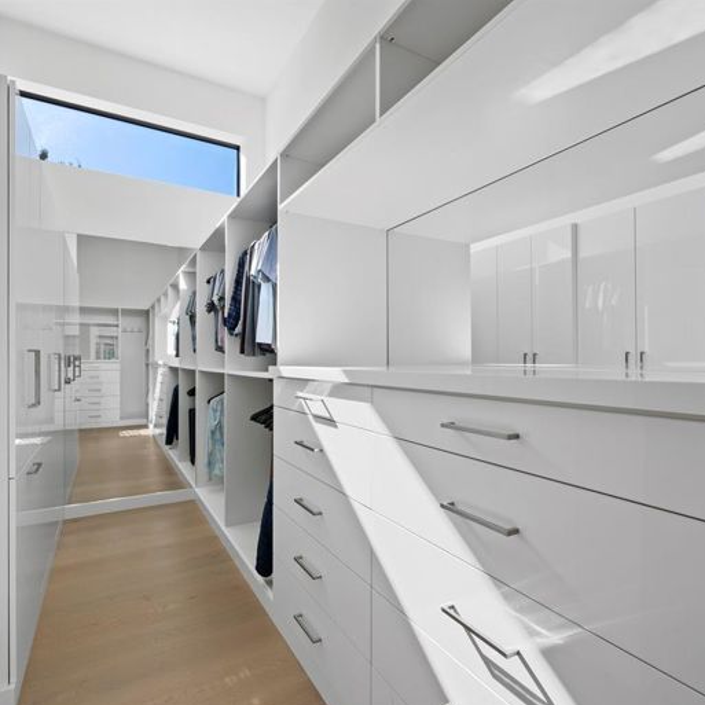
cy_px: 362
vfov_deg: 83.9
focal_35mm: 17
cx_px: 320
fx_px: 392
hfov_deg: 83.7
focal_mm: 7
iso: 250
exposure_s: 1/20
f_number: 10
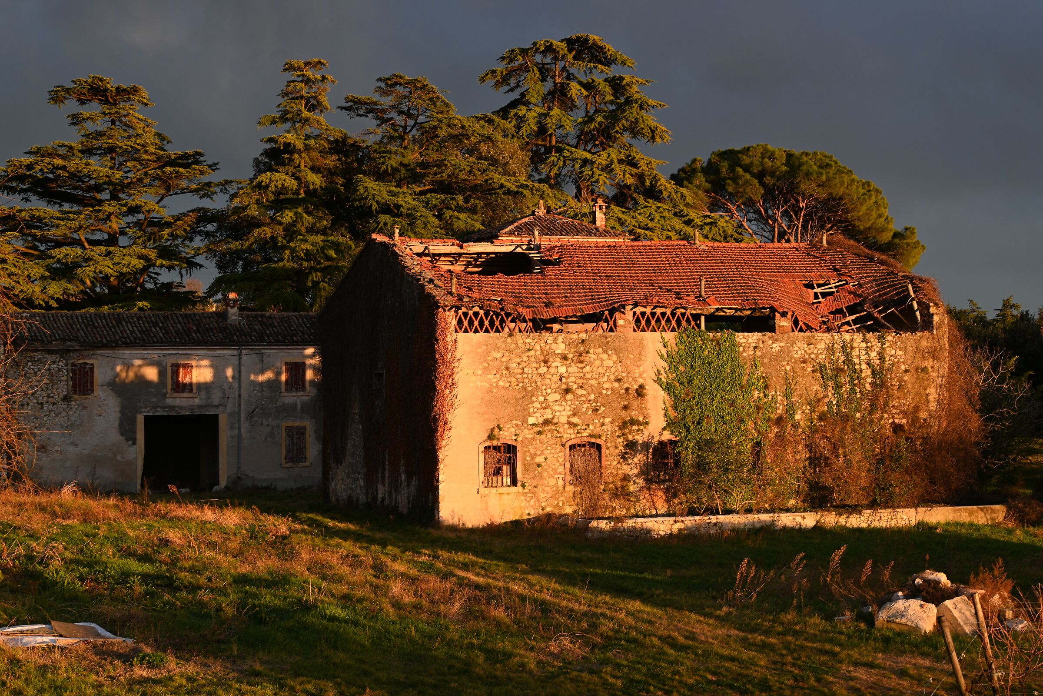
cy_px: 348
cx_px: 522
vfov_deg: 21.6
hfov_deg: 31.9
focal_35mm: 63
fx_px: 1825
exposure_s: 1/80
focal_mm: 42
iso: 100
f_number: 5.6
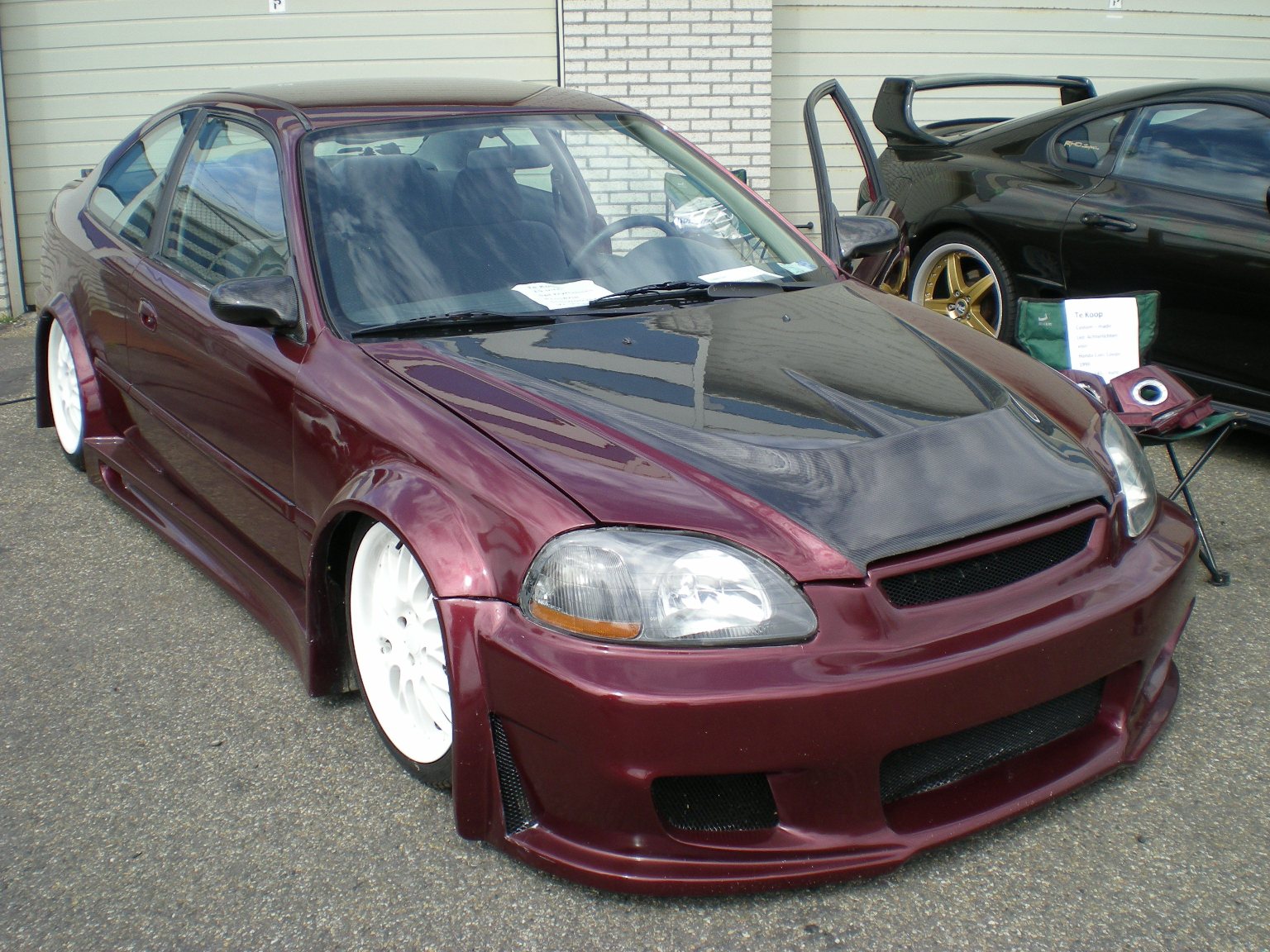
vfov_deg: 37.7
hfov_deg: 49.0
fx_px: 1394
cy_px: 476
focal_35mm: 38
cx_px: 635
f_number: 4.6
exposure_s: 1/172
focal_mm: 6.3
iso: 50
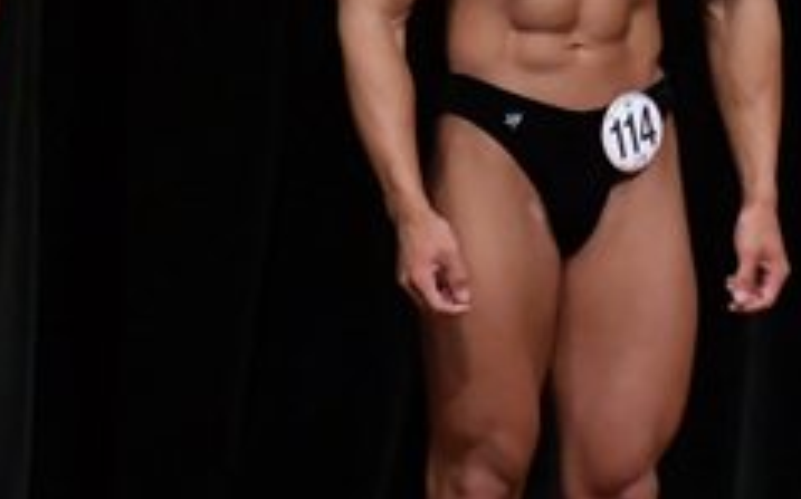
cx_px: 461
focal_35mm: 893
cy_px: 134
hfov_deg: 2.4
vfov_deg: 1.5
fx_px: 19480
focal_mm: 180
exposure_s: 1/400
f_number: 5.6
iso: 4000
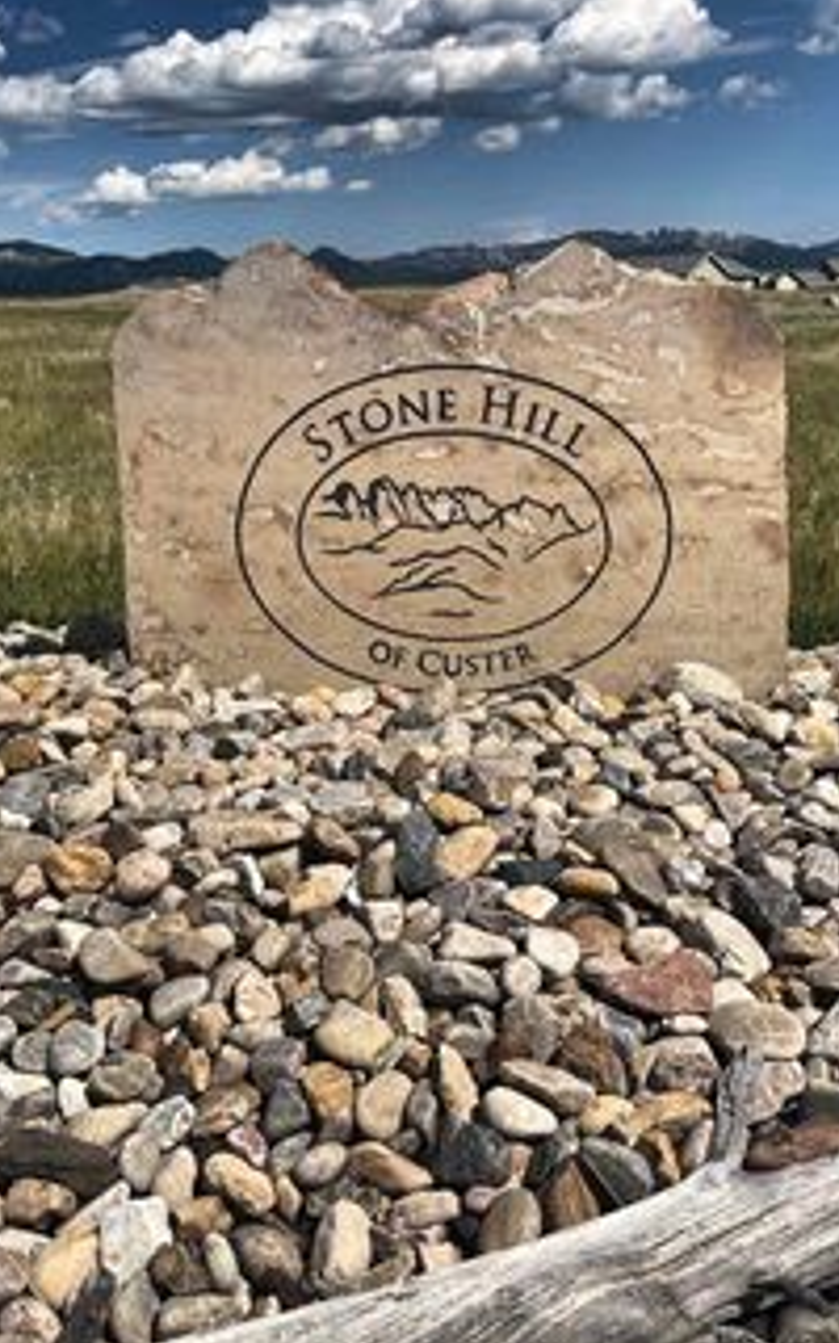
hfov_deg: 29.8
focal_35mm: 43
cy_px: 573
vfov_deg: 46.1
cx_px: 352
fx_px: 1573
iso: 32
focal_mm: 5.1
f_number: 1.6
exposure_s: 1/6993
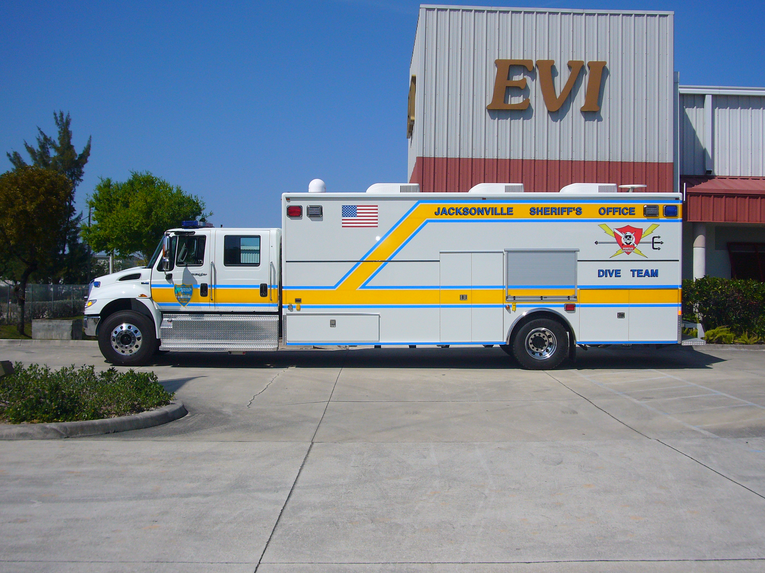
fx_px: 928
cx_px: 382
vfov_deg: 34.3
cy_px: 286
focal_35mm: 42
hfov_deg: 44.8
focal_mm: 6.9
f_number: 7.1
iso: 80
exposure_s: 1/640
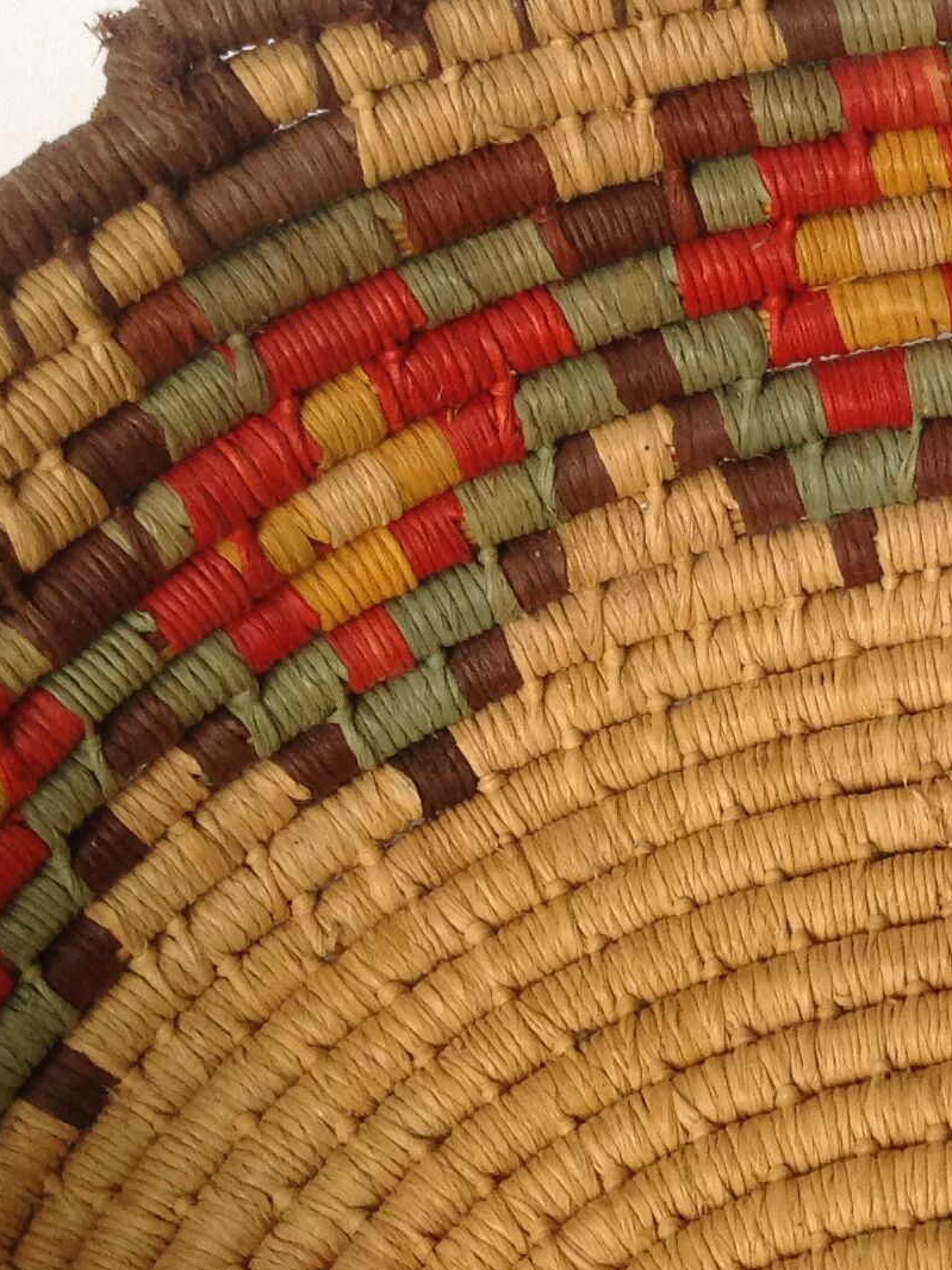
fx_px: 3118
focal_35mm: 85
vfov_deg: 22.9
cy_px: 410
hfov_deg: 16.2
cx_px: 1309
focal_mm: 4.28
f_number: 2.4
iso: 100
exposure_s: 1/100
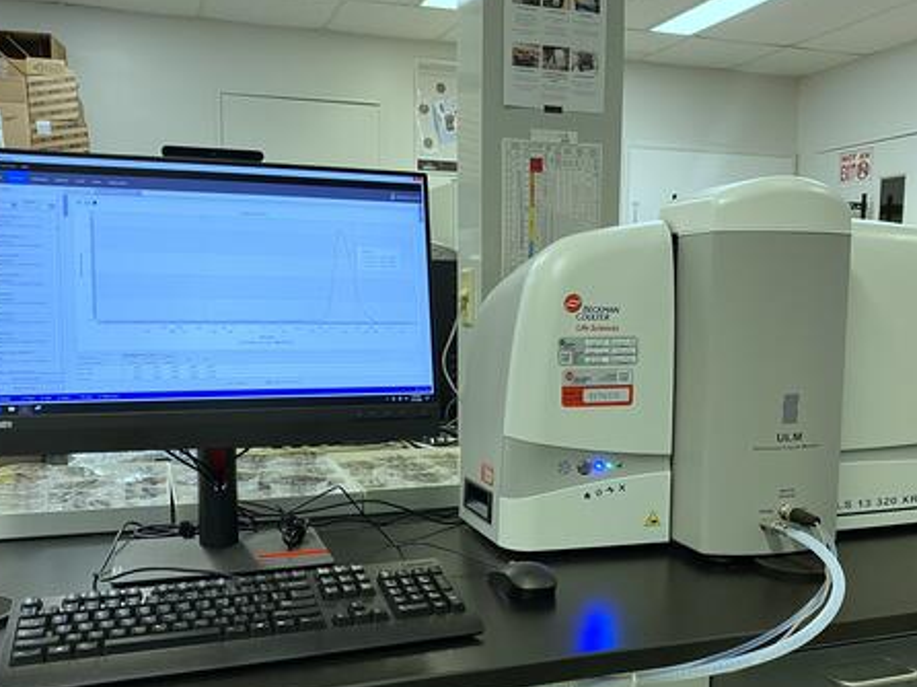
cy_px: 420
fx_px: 927
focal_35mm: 35
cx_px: 487
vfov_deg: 40.4
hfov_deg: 52.6
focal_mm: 4.25
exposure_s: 1/60
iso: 80
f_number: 1.8
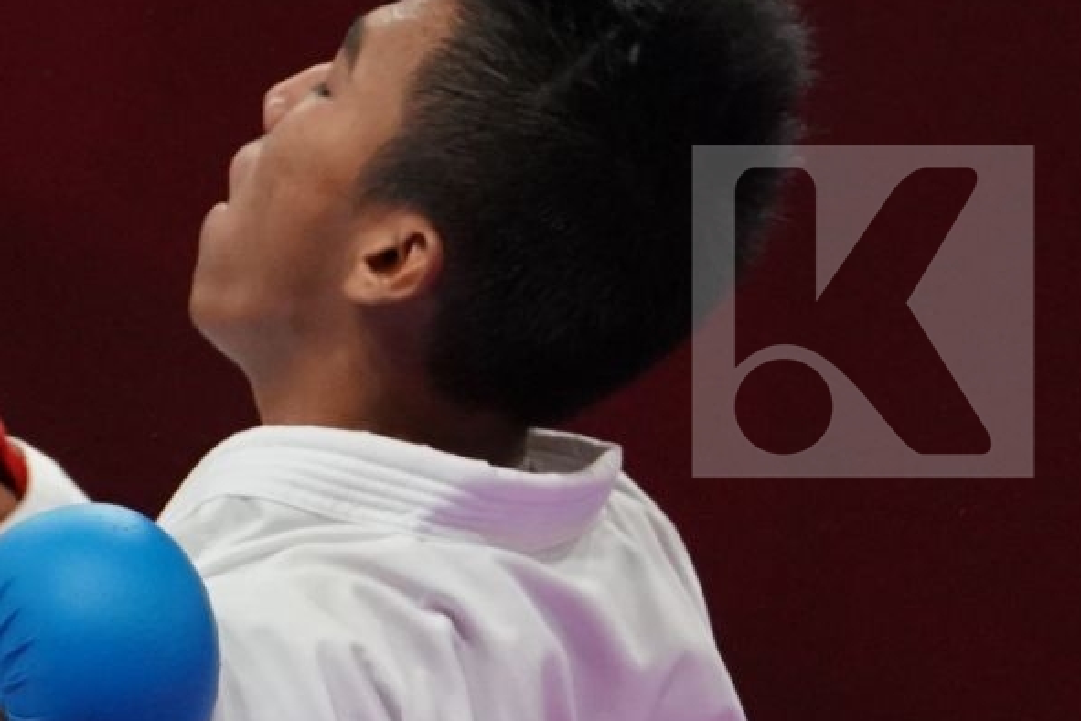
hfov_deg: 1.6
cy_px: 959
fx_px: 38433
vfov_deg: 1.1
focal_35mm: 1280
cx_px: -377
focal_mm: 280
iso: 3200
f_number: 4
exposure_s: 1/1000
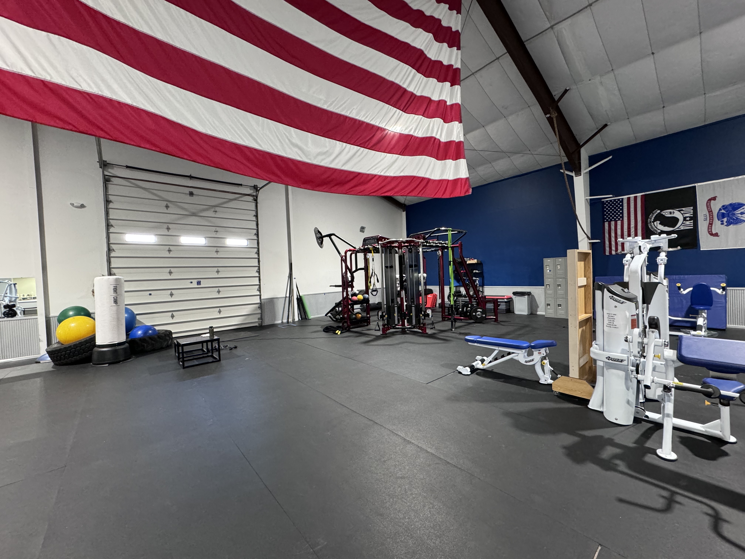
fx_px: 301
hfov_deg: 102.1
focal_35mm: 14
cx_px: 372
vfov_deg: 85.7
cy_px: 280
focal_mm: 2.22
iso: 400
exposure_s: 1/60
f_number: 2.2
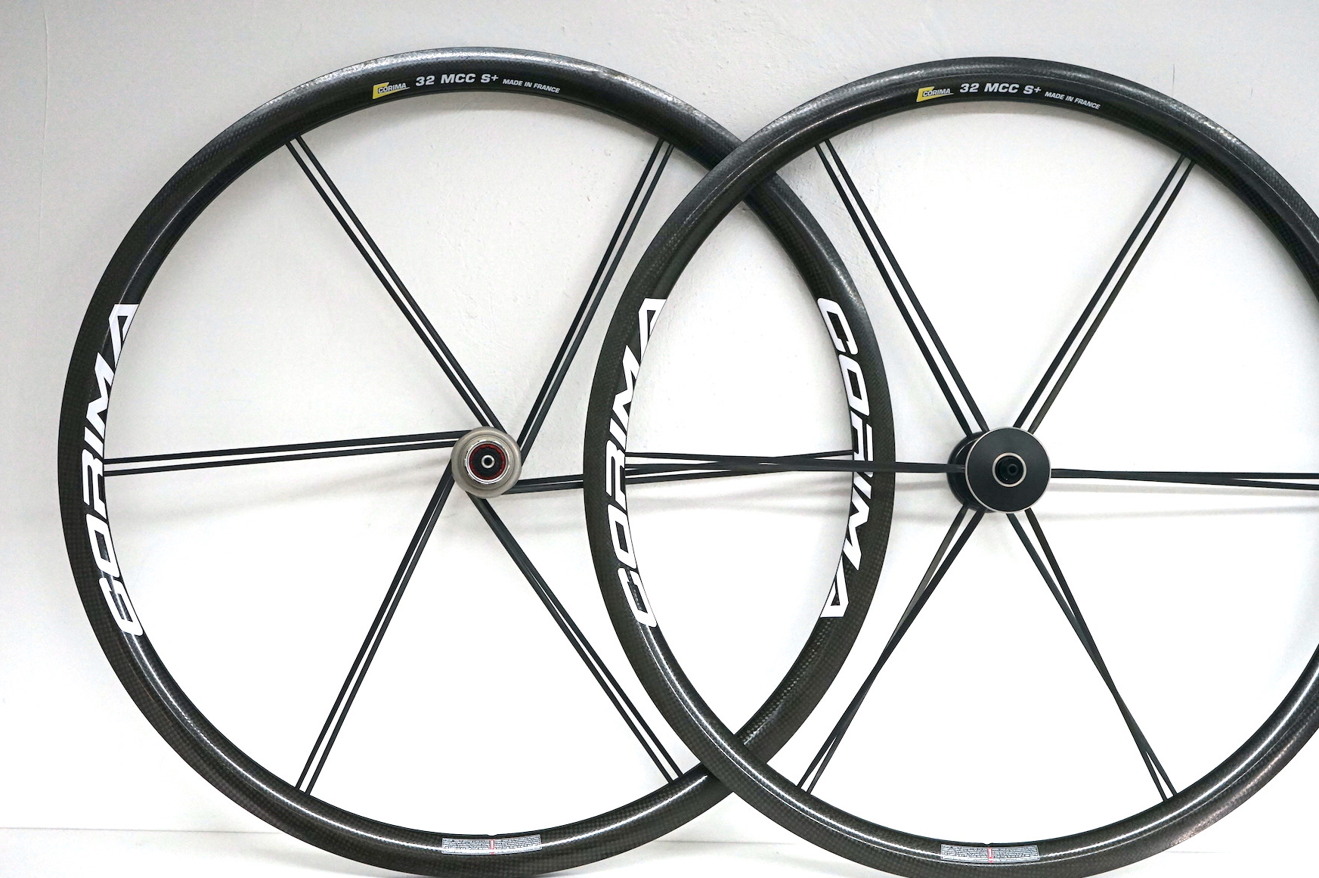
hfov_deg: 36.2
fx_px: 2014
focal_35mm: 55
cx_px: 717
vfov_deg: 24.6
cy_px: 498
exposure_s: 1/160
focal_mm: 48
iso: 2000
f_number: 4.5
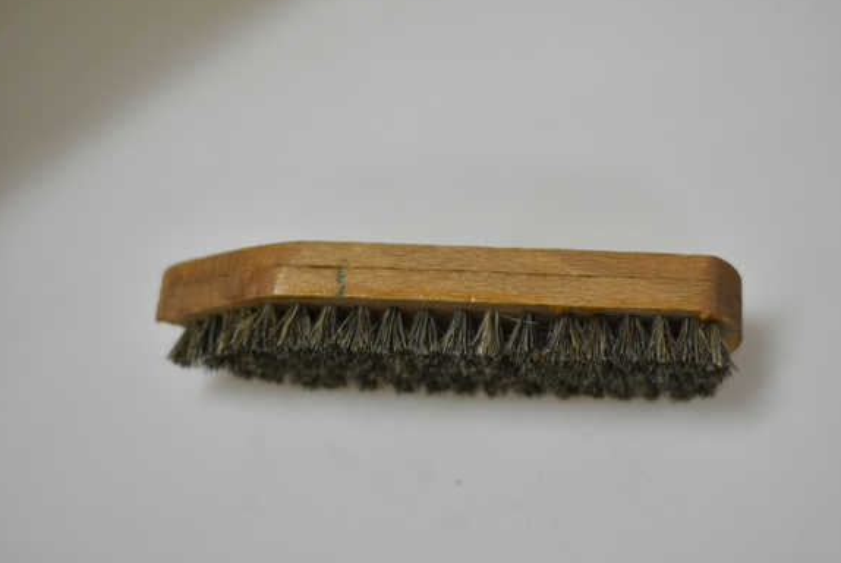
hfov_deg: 23.9
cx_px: 460
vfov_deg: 16.1
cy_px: 250
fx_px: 1988
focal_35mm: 85
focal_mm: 50
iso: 800
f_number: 2
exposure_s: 1/100
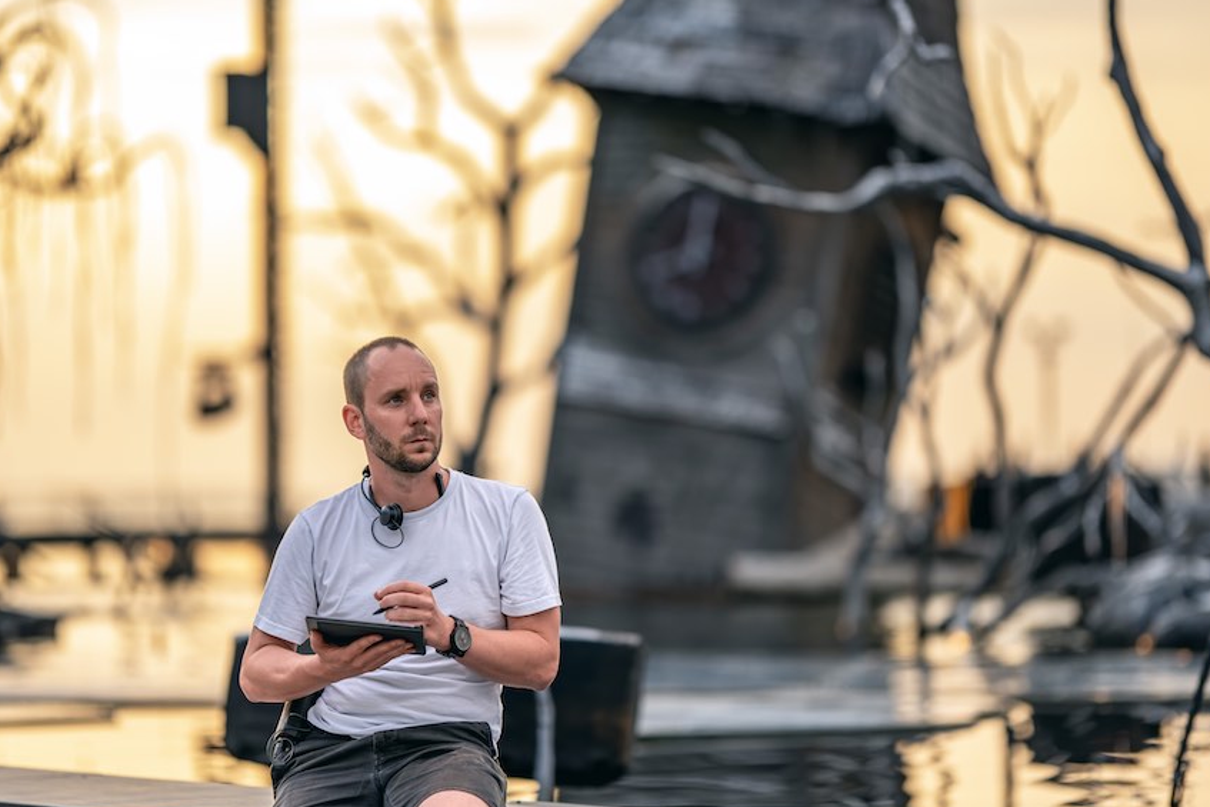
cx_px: 523
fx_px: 4269
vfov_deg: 10.8
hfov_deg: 16.1
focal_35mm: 127
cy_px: 419
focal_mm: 105
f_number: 1.4
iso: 400
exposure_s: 1/4000
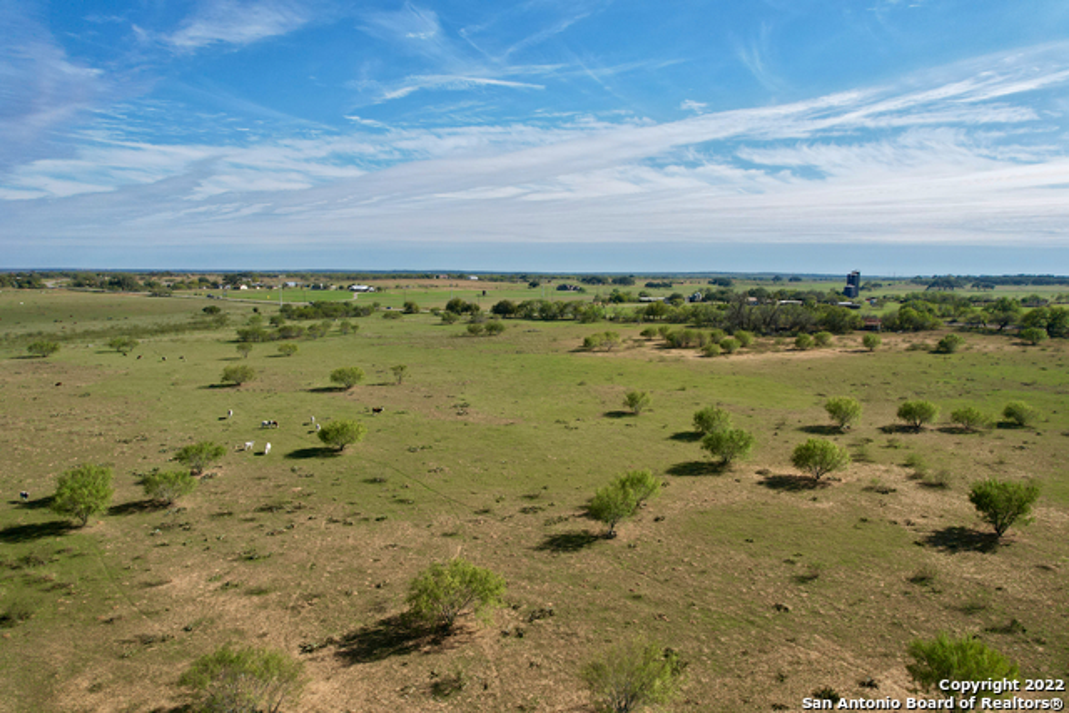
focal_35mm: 22
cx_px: 534
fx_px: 653
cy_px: 356
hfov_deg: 78.6
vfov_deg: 57.3
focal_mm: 8.38
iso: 140
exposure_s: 1/3200
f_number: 2.8
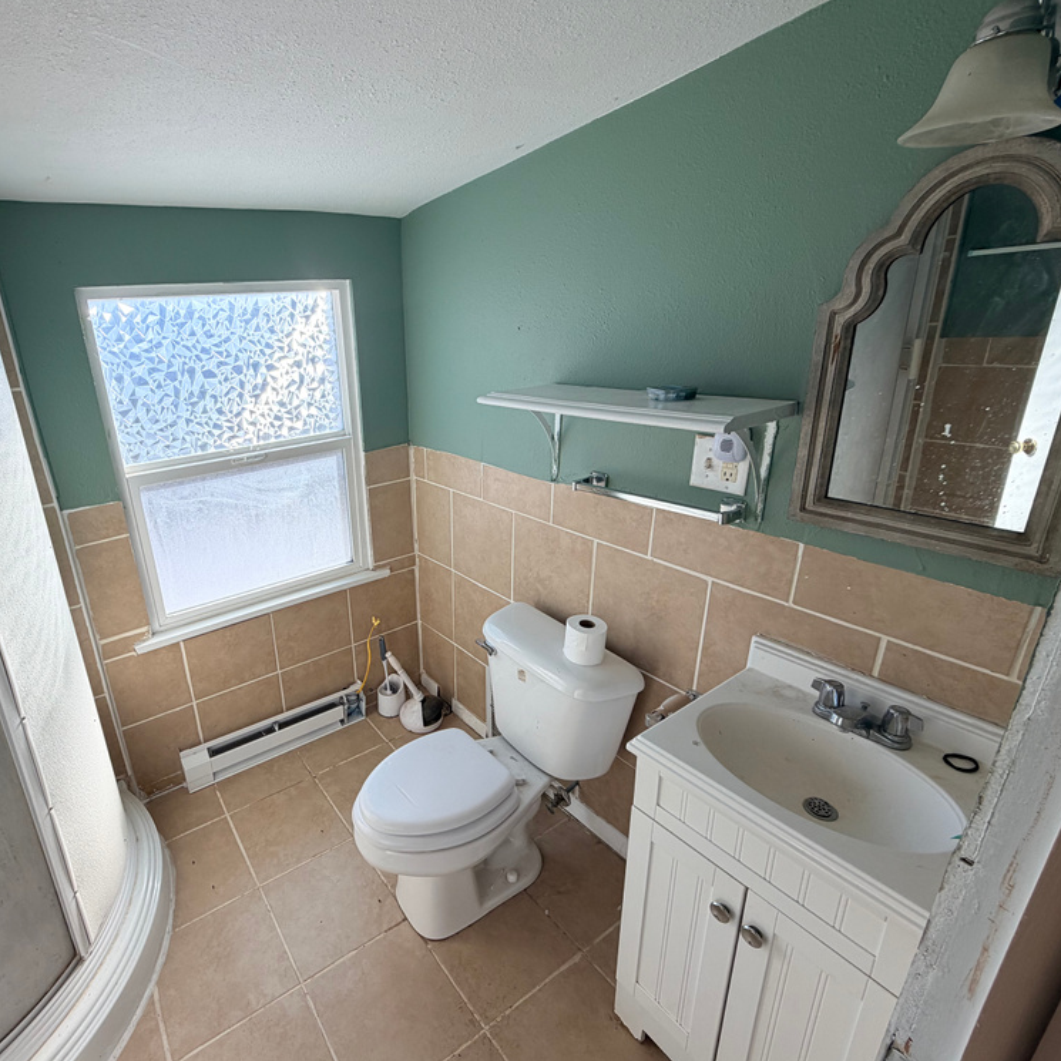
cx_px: 385
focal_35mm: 17
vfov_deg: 84.0
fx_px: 590
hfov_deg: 82.0
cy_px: 531
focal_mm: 2.22
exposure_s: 1/233
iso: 40
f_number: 2.2
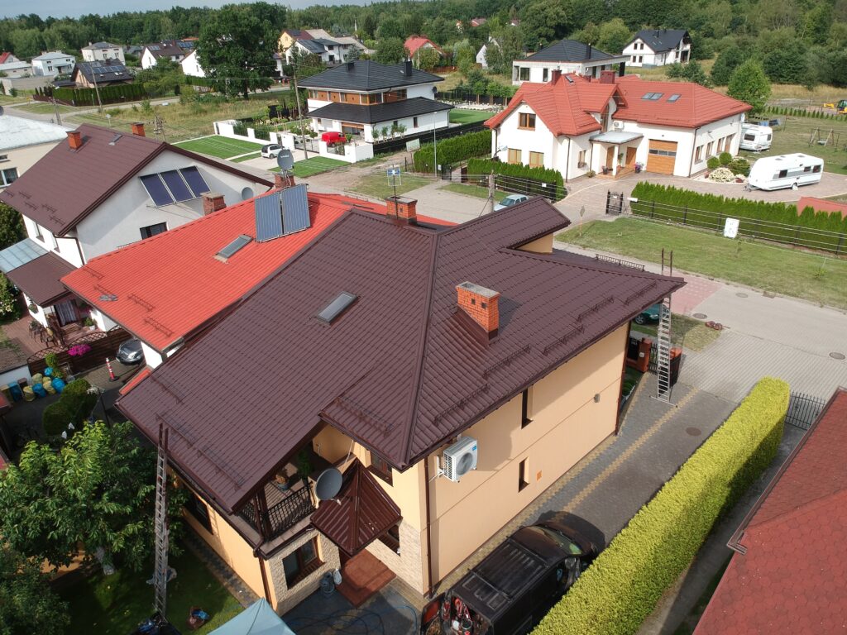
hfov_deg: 69.4
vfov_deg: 54.9
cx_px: 424
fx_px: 612
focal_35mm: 25
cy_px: 318
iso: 100
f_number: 2.6
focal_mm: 4.49
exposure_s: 1/800
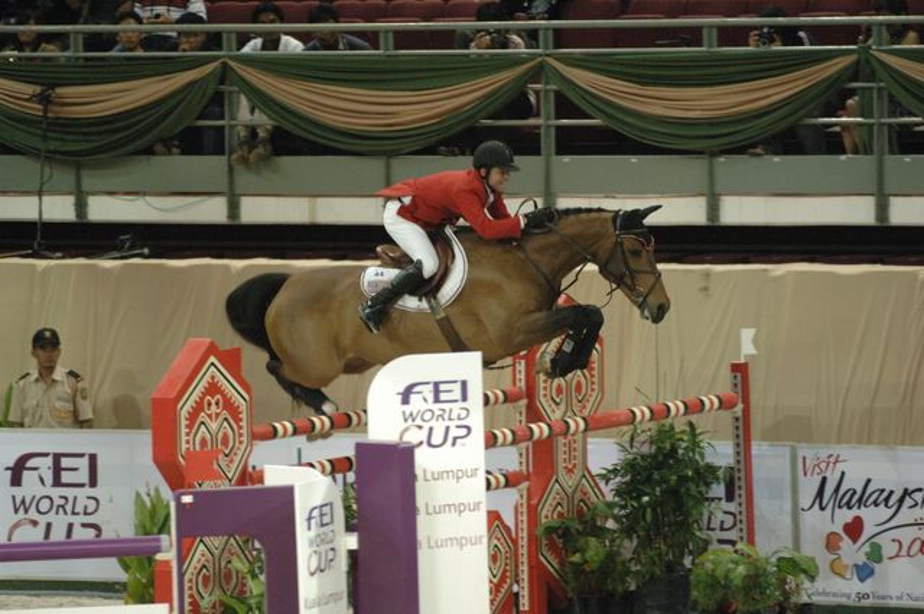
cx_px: 462
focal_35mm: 300
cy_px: 307
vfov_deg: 4.6
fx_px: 7690
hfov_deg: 6.9
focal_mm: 200
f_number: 3.2
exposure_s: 1/400
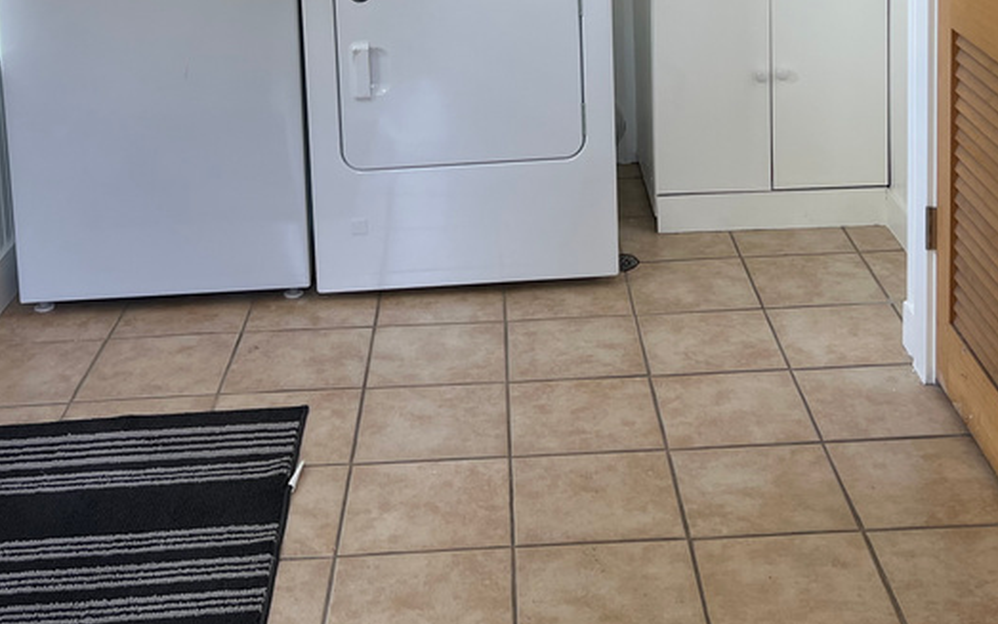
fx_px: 1469
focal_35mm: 54
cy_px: -80
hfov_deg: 37.4
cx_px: 578
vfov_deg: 22.5
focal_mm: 5.7
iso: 50
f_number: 1.5
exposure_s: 1/121
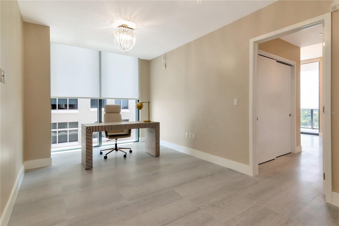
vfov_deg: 67.4
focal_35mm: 18
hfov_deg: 90.0
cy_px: 113
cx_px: 170
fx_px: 169
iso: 800
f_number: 11
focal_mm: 12
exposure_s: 1/100
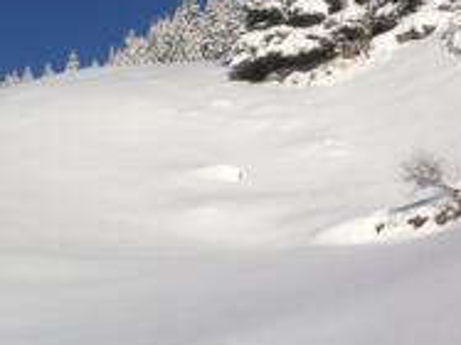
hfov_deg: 20.7
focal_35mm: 91
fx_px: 1211
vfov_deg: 16.2
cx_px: -26
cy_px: 155
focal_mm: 4.15
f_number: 2.2
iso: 40
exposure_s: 1/8264
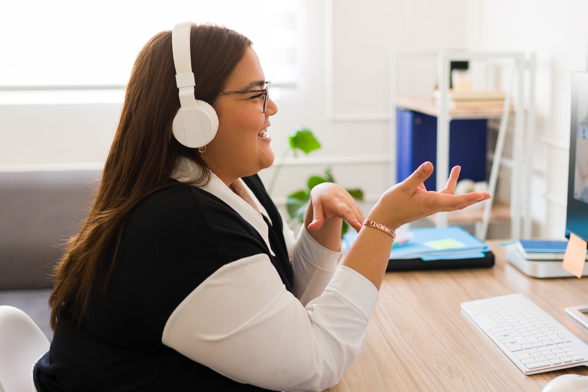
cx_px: 376
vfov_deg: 28.6
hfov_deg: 41.5
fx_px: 768
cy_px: 222
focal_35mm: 47
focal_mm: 35
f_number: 1.6
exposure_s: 1/125
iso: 400
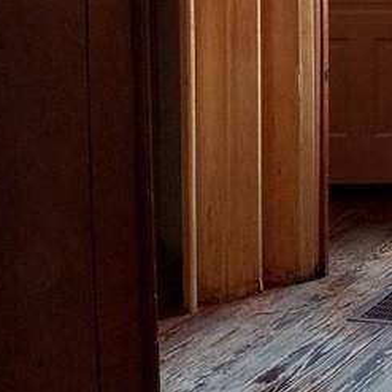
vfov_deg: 17.3
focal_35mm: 99
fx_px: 1268
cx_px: 611
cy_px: 49
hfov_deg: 15.9
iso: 320
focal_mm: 3.94
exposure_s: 1/60
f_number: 1.8
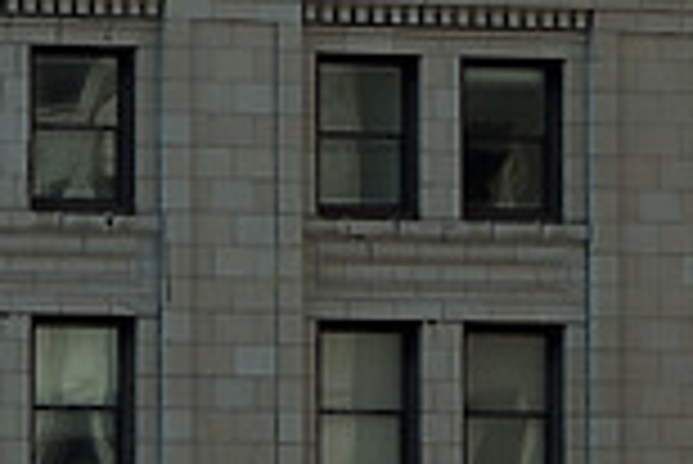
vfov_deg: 1.9
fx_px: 13738
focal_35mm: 713
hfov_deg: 2.9
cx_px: 72
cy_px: -802
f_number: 7.1
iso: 100
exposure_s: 1/200
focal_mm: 122
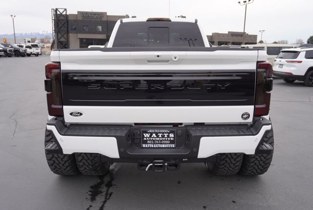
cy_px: 105
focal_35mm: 32
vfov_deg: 41.8
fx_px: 274
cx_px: 156
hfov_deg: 59.4
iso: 100
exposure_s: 1/80
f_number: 4
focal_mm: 21
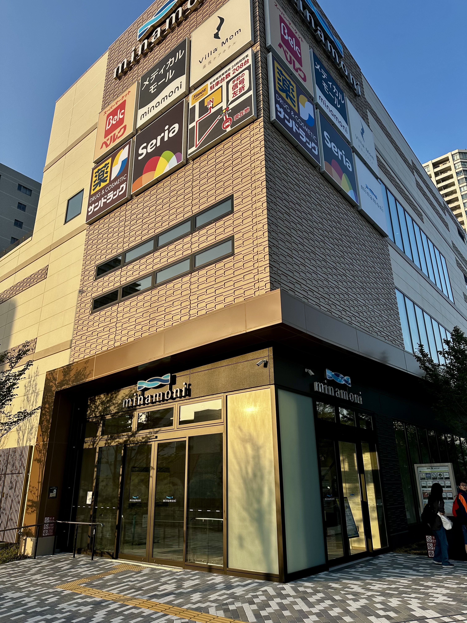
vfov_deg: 71.6
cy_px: 312
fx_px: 432
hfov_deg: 56.8
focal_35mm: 24
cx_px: 234
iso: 80
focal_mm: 6.86
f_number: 1.78
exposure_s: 1/2028
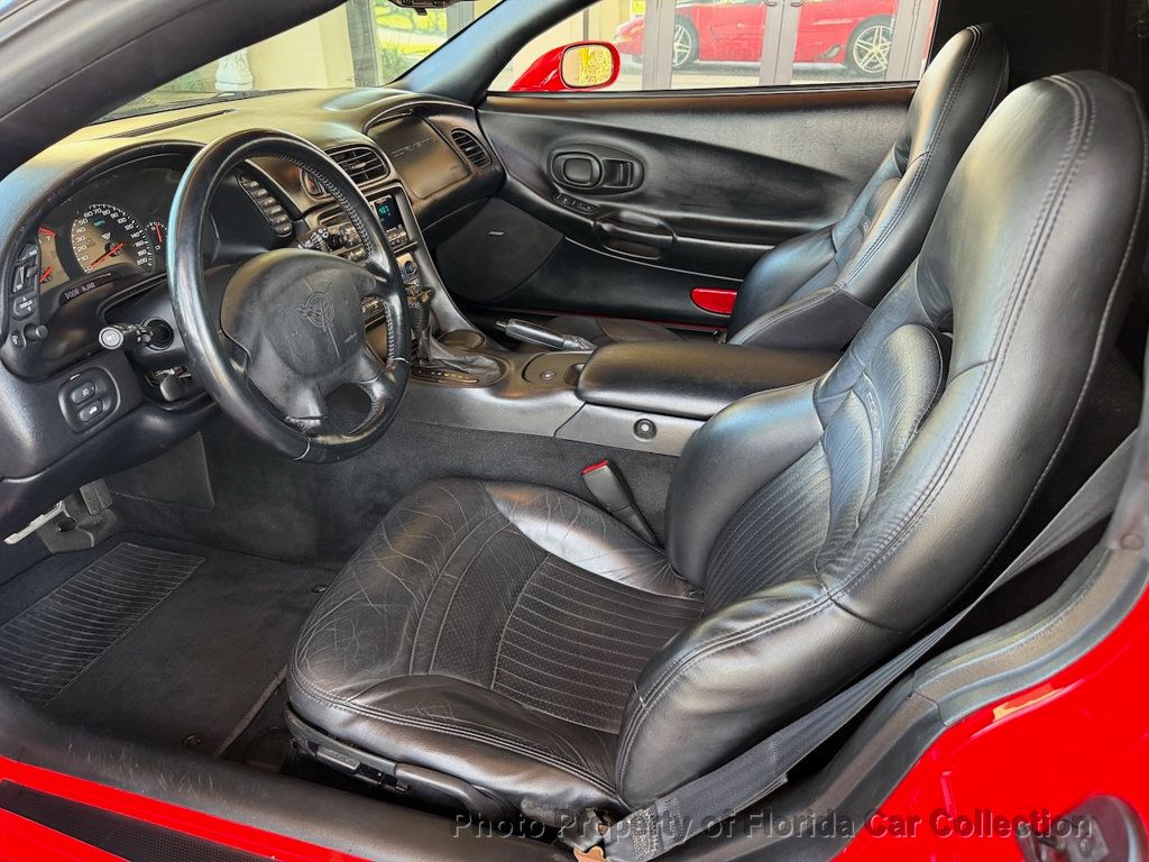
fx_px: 797
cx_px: 574
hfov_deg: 71.6
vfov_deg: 56.8
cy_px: 431
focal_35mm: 24
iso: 200
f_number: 1.78
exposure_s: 1/82
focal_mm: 6.76
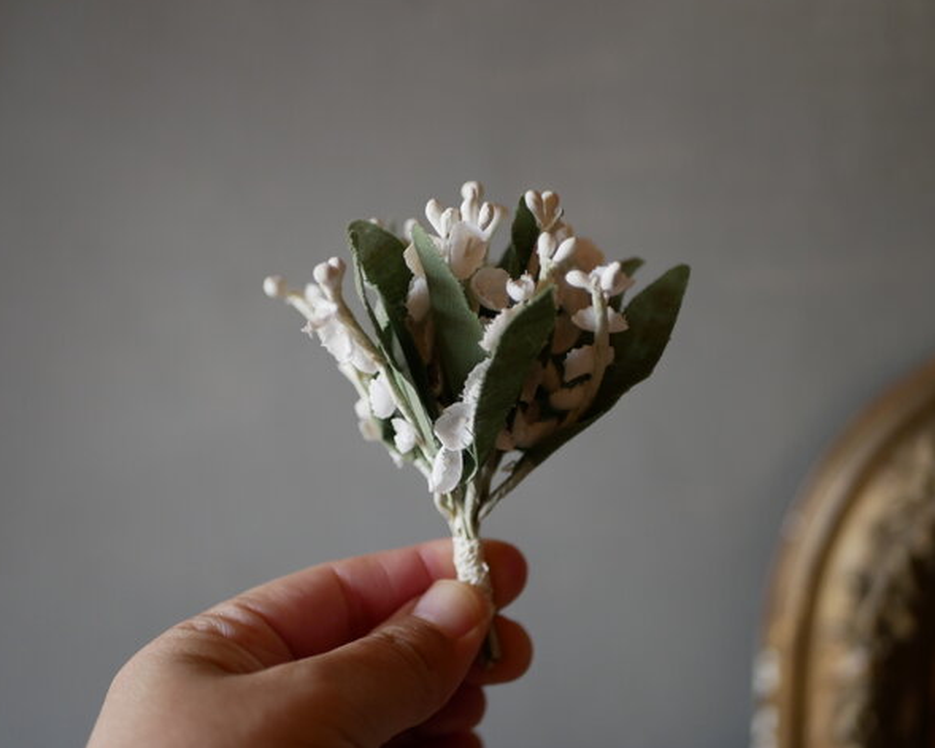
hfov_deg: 35.4
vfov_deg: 28.6
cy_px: 372
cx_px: 440
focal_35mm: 53
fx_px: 1466
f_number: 1.7
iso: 500
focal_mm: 25
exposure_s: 1/125
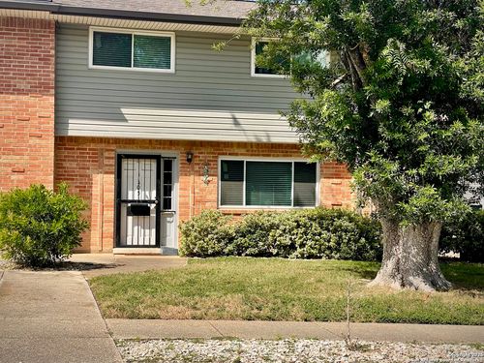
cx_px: 242
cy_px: 182
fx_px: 895
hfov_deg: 30.3
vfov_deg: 22.9
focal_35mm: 64
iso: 20
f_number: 2.2
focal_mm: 7.5
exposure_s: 1/853
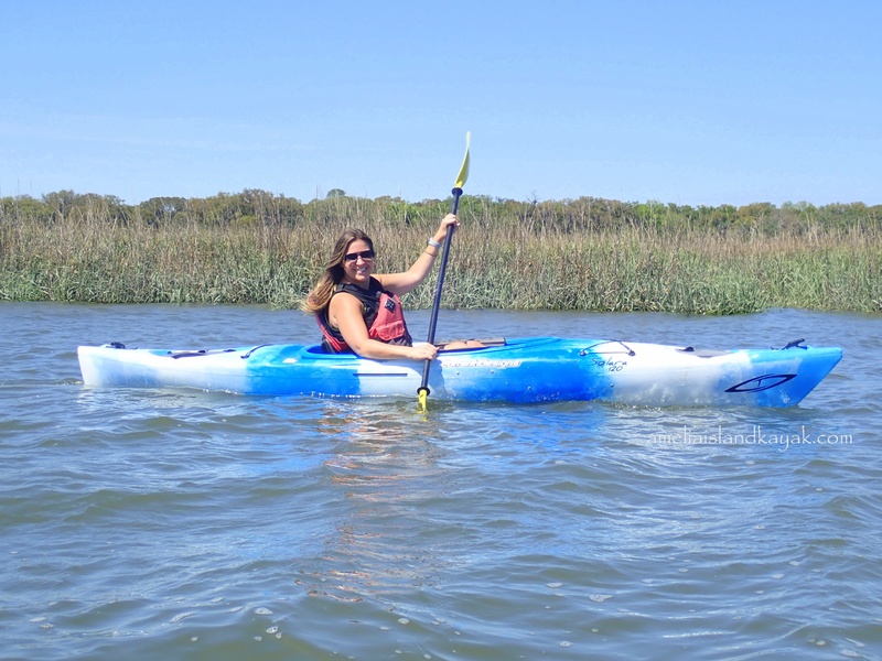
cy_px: 330
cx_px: 441
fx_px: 1554
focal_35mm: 61
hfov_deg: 31.7
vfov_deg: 24.0
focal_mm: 11.01
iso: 100
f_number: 5
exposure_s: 1/320
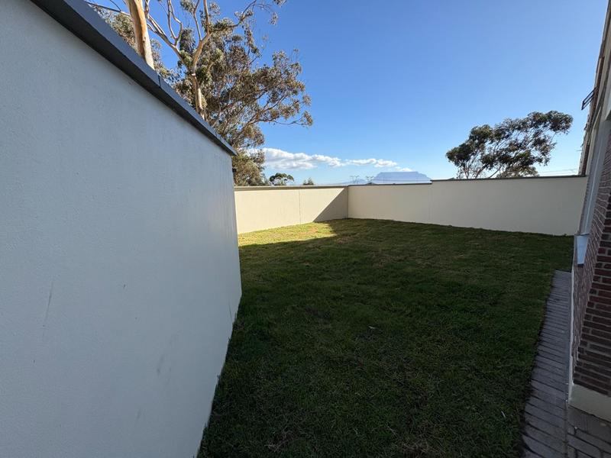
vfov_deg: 85.7
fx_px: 247
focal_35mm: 14
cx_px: 306
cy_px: 229
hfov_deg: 102.1
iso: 50
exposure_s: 1/1789
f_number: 2.2
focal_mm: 2.22
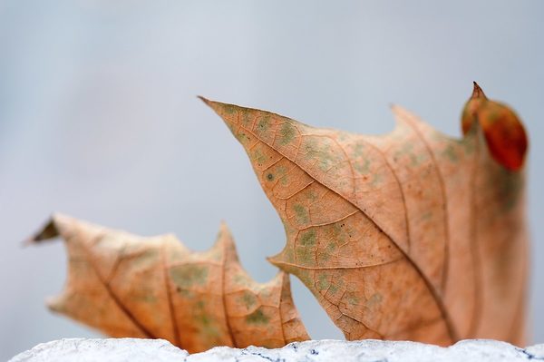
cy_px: 181
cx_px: 272
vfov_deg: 22.6
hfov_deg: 33.4
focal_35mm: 60
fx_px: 906
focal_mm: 60
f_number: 3.5
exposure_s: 1/160
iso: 200
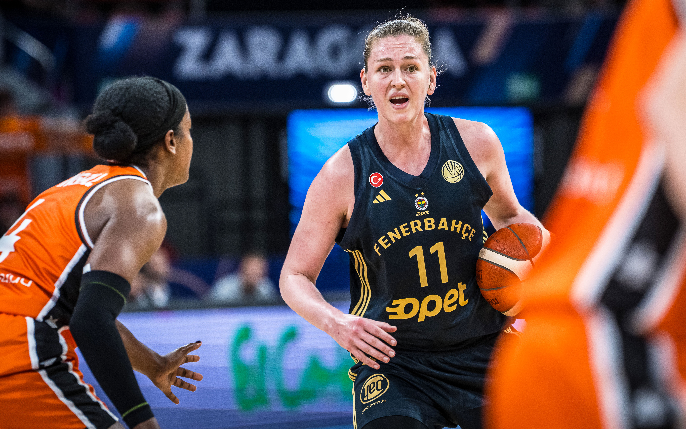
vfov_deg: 6.4
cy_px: 219
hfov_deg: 10.3
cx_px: 343
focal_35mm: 204
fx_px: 3814
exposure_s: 1/1250
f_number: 3.5
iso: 2000
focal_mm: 200
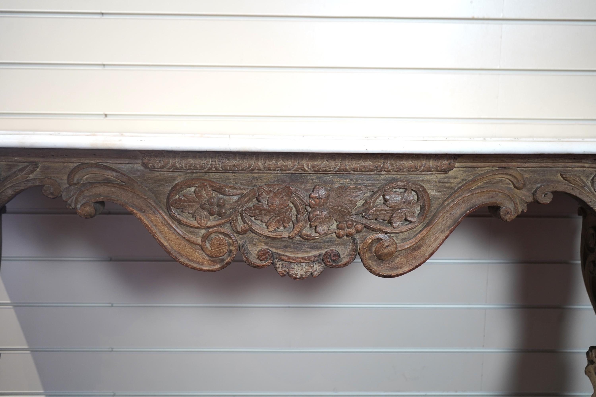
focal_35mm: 36
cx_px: 298
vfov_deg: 36.9
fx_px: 596
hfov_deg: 53.1
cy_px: 198
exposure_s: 1/40
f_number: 4.5
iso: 500
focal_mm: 36
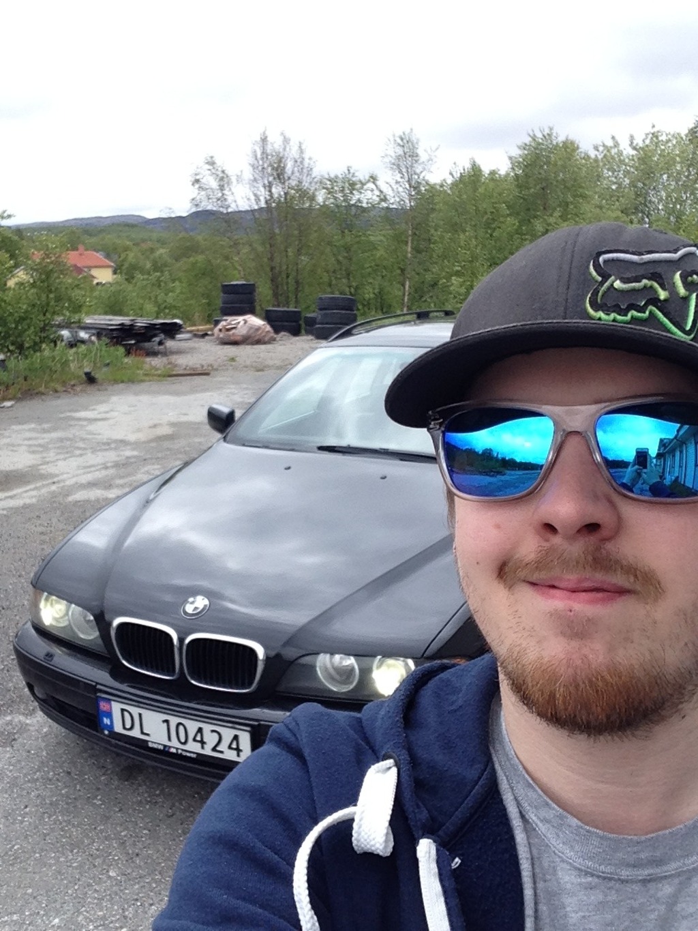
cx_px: 349
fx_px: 941
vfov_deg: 52.6
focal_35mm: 35
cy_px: 466
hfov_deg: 40.7
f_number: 2.4
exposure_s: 1/370
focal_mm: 2.18
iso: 32
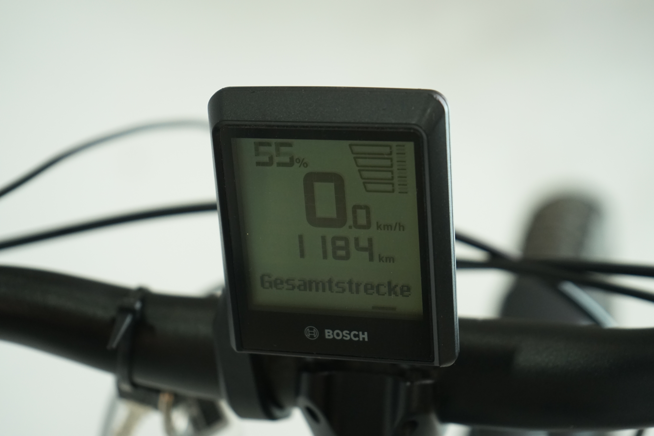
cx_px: 327
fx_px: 1272
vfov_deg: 19.5
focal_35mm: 70
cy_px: 218
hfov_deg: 28.8
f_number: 5.6
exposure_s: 1/200
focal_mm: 70
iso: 1600
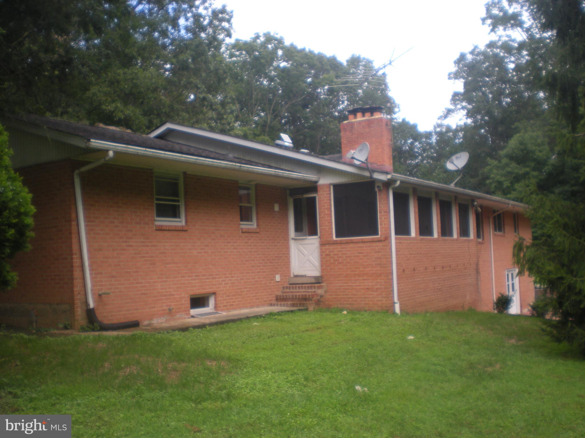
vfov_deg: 37.7
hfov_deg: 49.0
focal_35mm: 38
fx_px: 642
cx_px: 292
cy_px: 219
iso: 64
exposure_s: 1/210
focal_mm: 6.3
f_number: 3.1
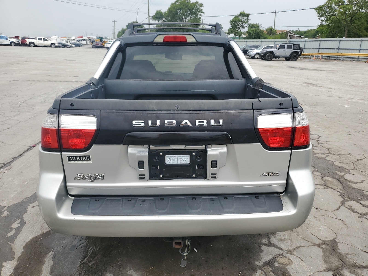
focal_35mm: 26
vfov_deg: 53.1
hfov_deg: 67.3
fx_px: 276
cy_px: 138
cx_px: 184
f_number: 1.5
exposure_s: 1/2000
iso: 50
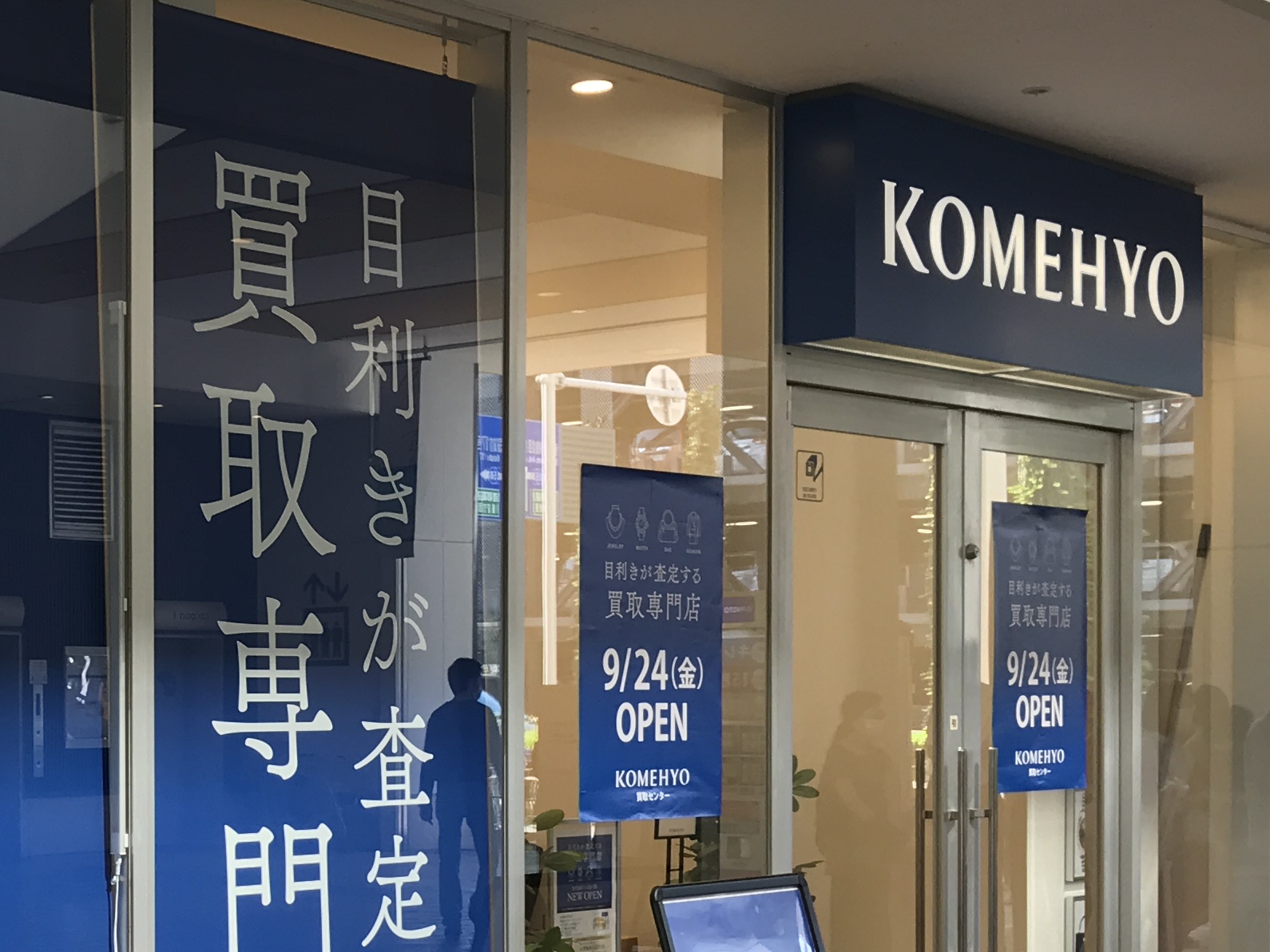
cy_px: 784
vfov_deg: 20.5
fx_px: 2605
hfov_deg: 26.4
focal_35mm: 71
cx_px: 115
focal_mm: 3.99
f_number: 1.8
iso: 20
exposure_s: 1/50
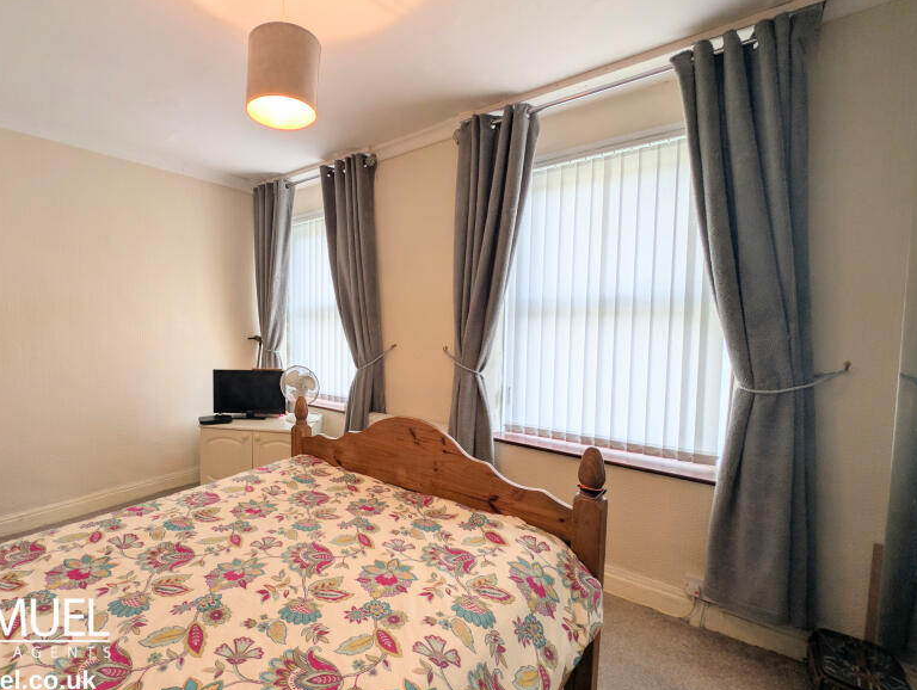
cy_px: 352
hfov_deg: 92.3
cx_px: 337
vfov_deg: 78.2
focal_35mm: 16
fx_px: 424
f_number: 1.95
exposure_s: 1/127
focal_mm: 2.23
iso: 44
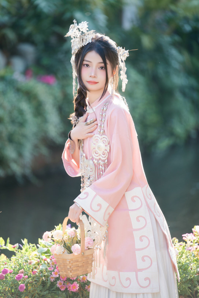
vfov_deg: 15.2
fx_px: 1119
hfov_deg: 10.2
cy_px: 149
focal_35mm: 135
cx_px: 100
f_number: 2.8
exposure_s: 1/125
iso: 100
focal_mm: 135
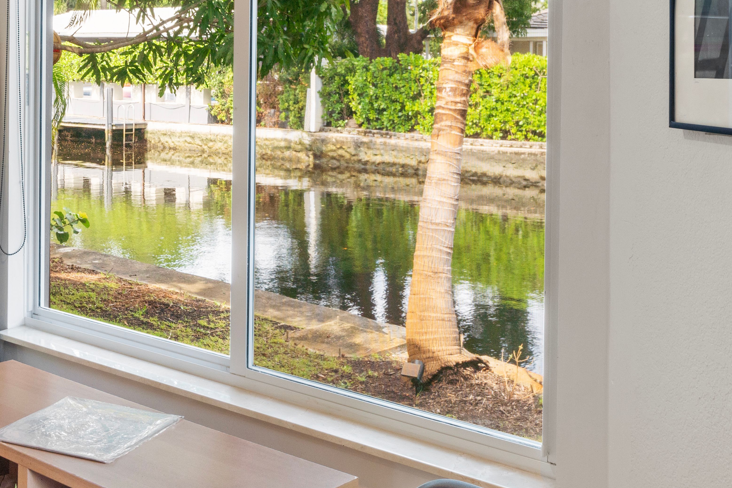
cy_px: 54
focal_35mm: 52
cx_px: 235
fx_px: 1057
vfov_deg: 25.2
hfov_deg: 37.7
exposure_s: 2
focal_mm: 18
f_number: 10
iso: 125
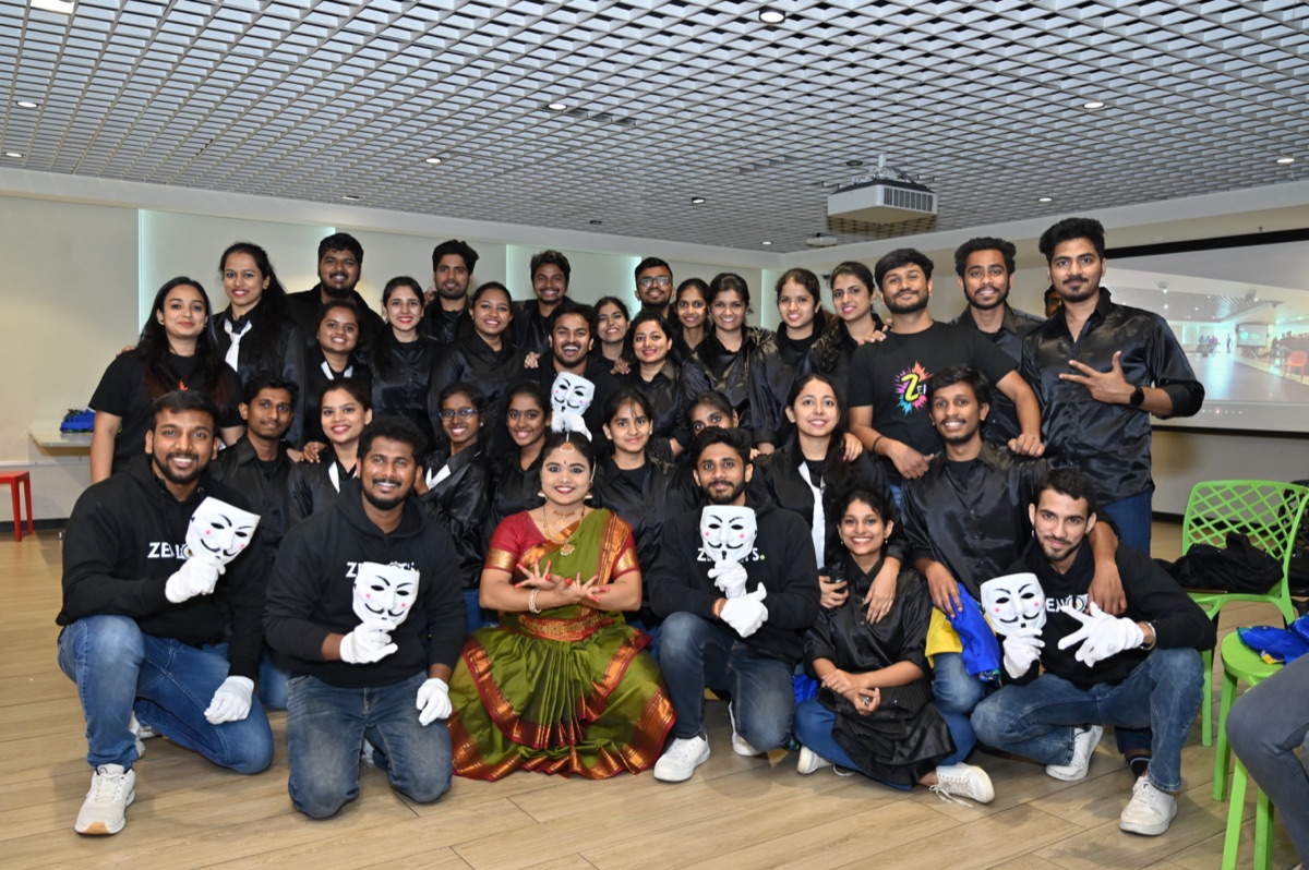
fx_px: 1054
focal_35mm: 29
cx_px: 654
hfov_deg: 63.7
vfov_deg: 44.9
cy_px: 435
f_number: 4
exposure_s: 1/200
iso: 1000
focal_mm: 29
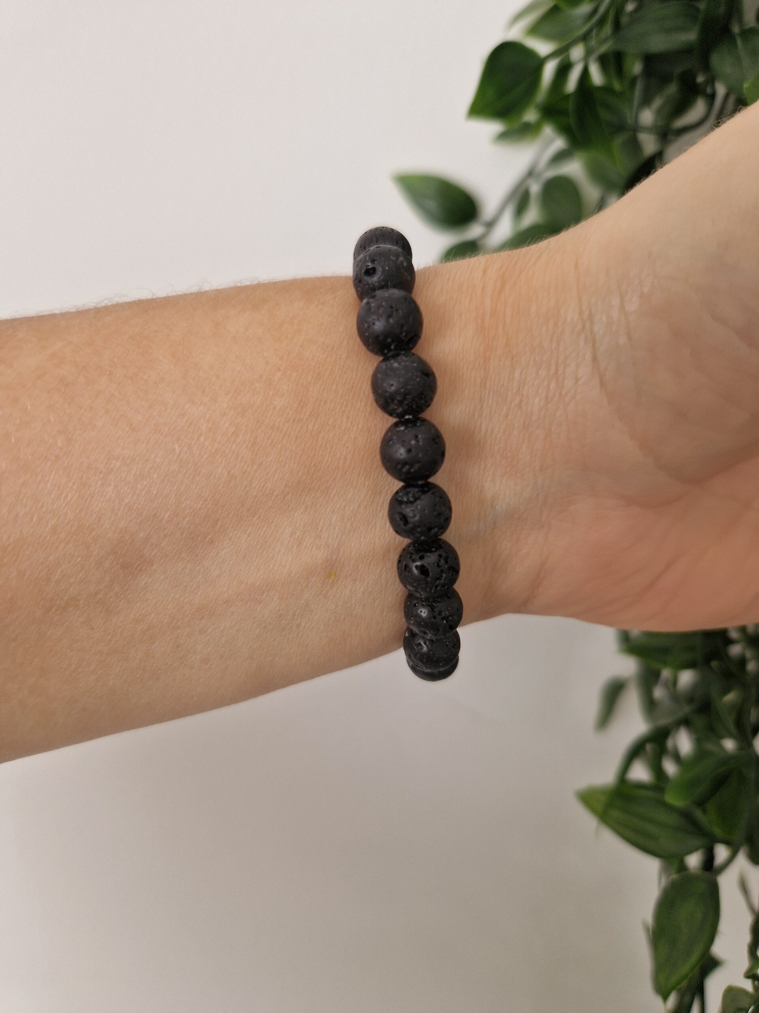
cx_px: 380
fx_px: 672
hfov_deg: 58.9
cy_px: 506
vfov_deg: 73.9
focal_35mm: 23
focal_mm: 5.4
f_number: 1.8
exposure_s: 1/180
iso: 50
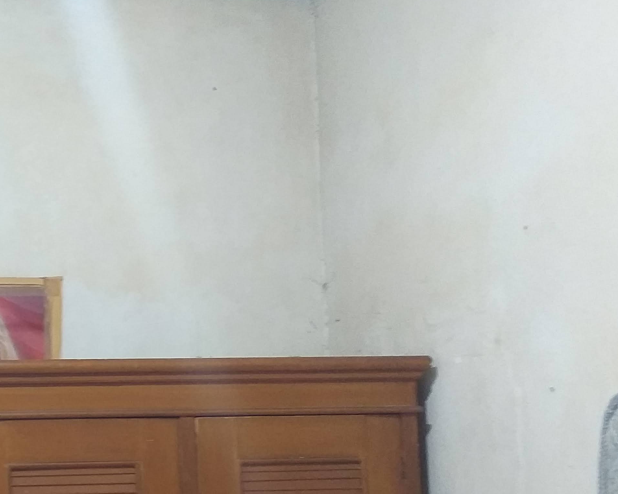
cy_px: 327
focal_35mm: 55
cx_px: 4
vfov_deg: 27.5
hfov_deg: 31.6
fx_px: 1006
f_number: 1.9
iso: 320
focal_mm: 3.6
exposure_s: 1/25
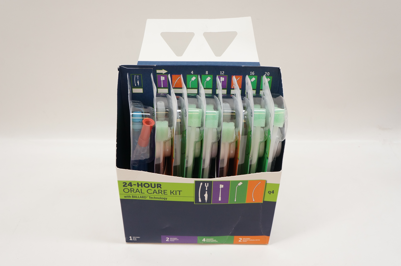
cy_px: 133
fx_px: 401
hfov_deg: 53.2
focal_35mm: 36
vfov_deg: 36.8
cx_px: 200
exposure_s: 1/100
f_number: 7.1
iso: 800
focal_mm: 24
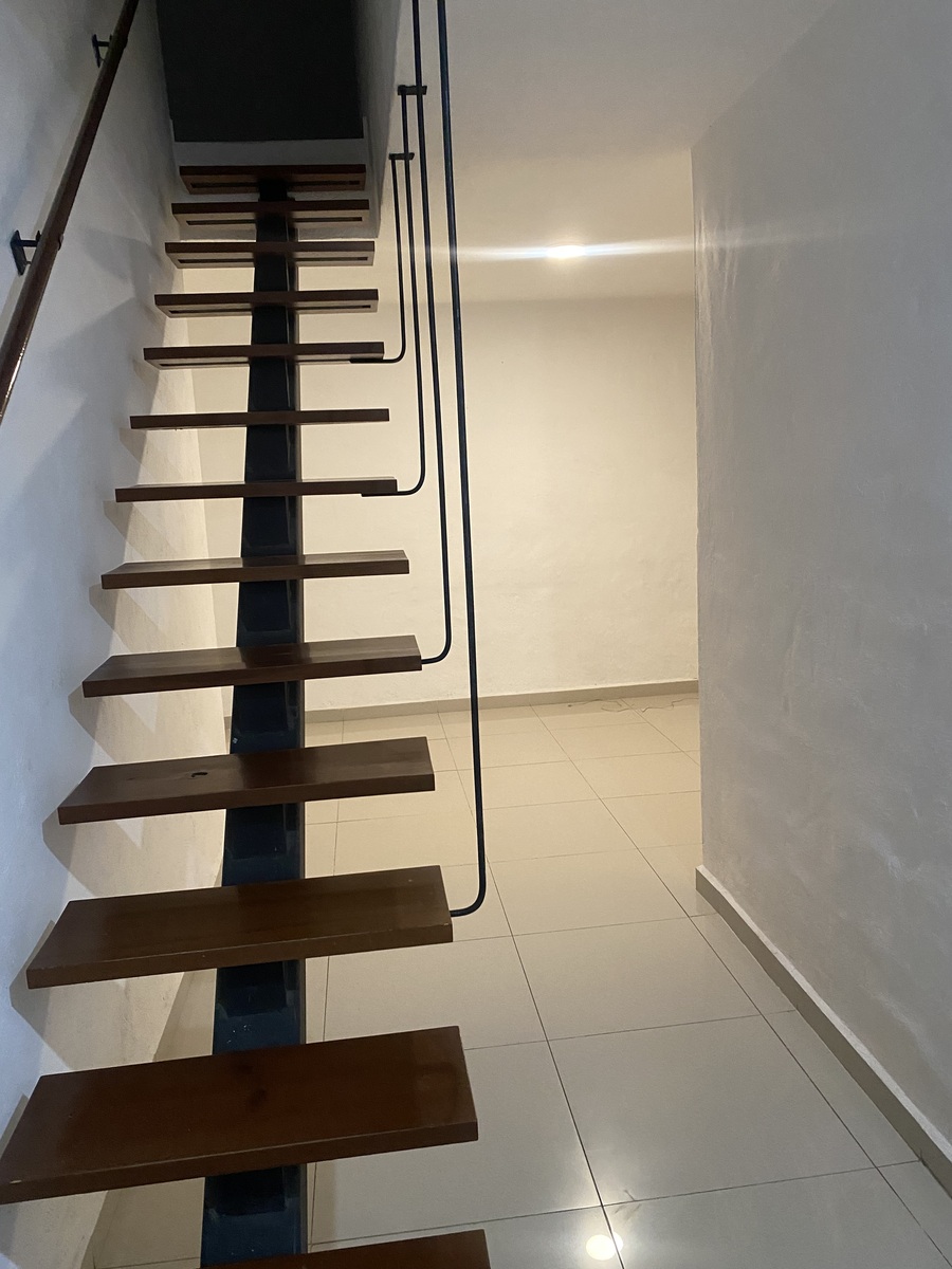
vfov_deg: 67.3
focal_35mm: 26
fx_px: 953
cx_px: 476
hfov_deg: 53.1
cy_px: 634
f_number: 1.8
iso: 400
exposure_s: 1/60
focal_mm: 4.25
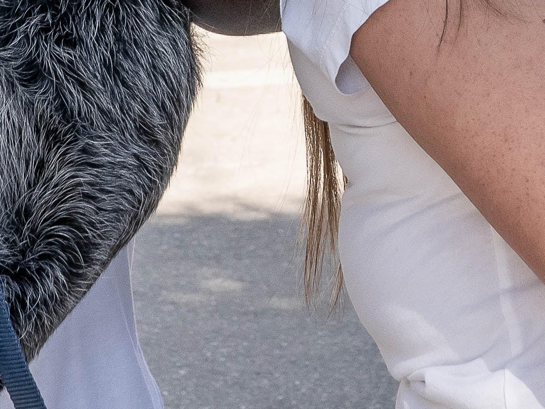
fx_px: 4063
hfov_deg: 7.7
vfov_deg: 5.7
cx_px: 281
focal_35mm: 258
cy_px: -213
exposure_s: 1/160
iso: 500
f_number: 10
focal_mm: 37
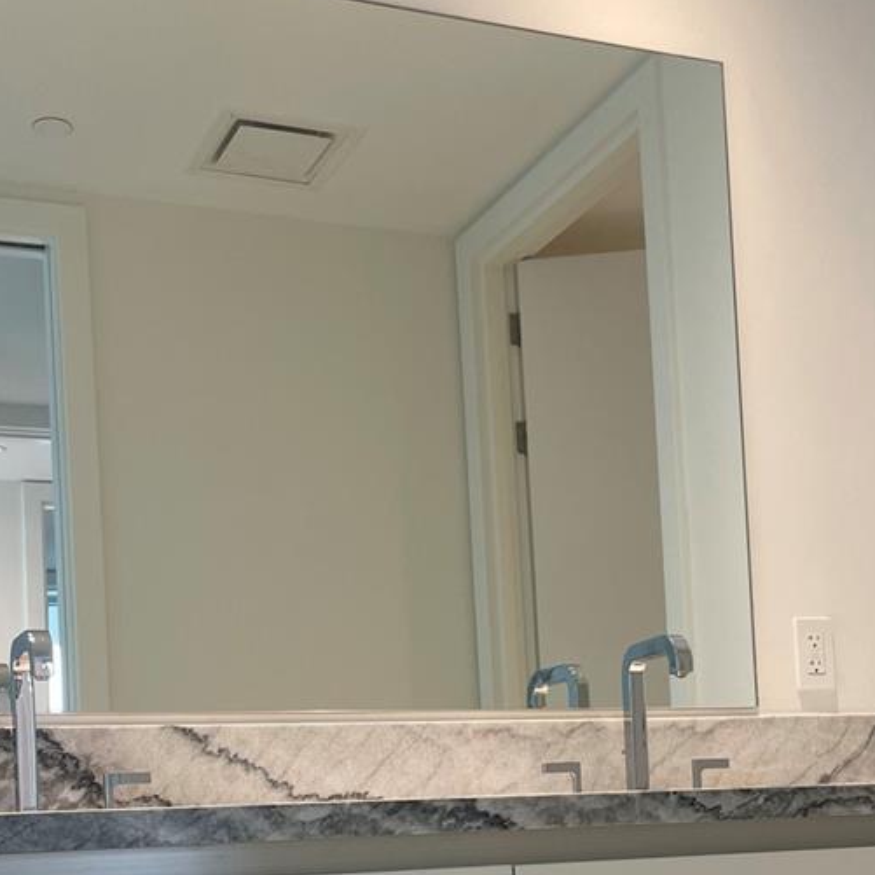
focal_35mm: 55
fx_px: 1573
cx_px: 444
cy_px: 809
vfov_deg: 29.6
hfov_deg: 31.1
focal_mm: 4.2
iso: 50
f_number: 1.6
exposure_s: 1/120
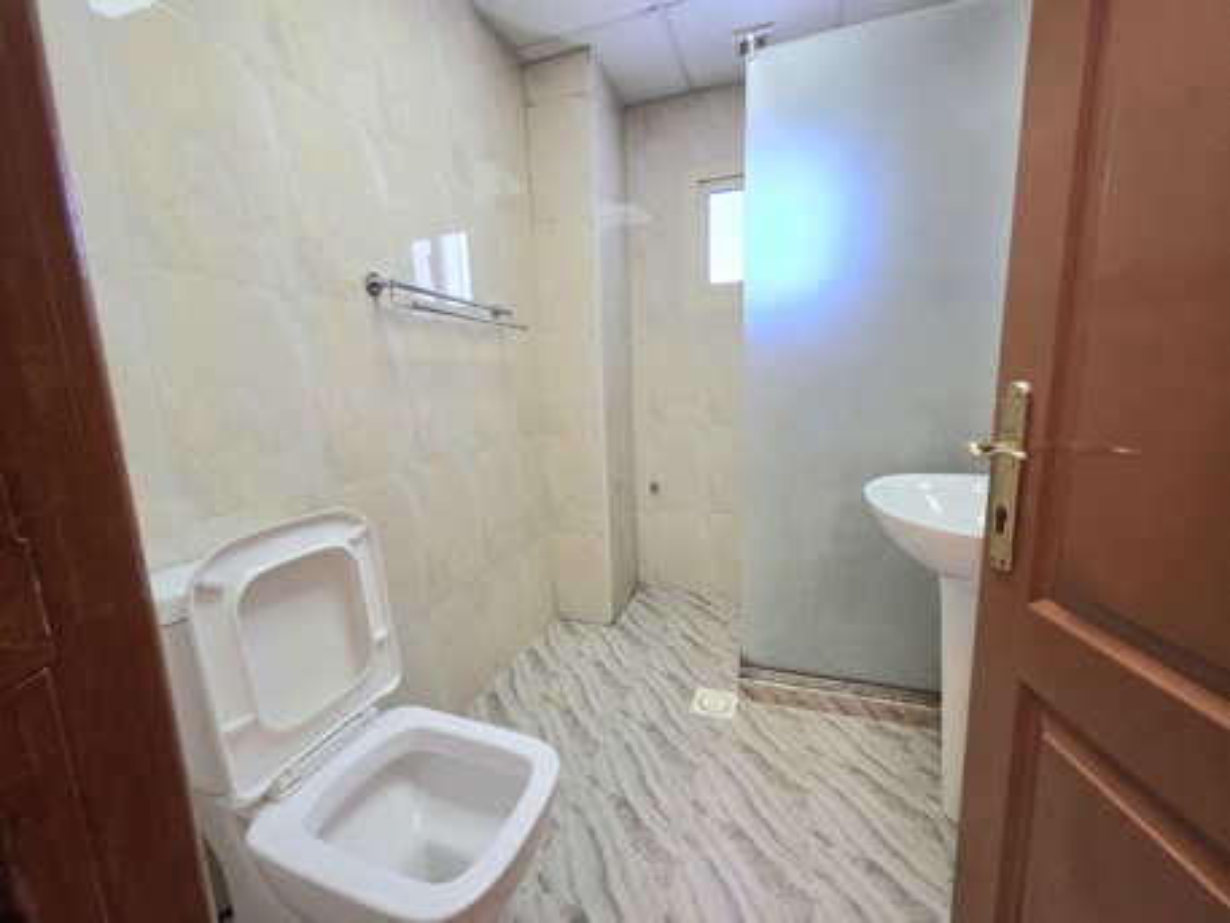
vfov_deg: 89.9
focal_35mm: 13
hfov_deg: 106.2
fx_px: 462
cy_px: 462
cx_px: 615
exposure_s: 1/50.3
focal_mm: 2.2
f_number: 1.9
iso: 200
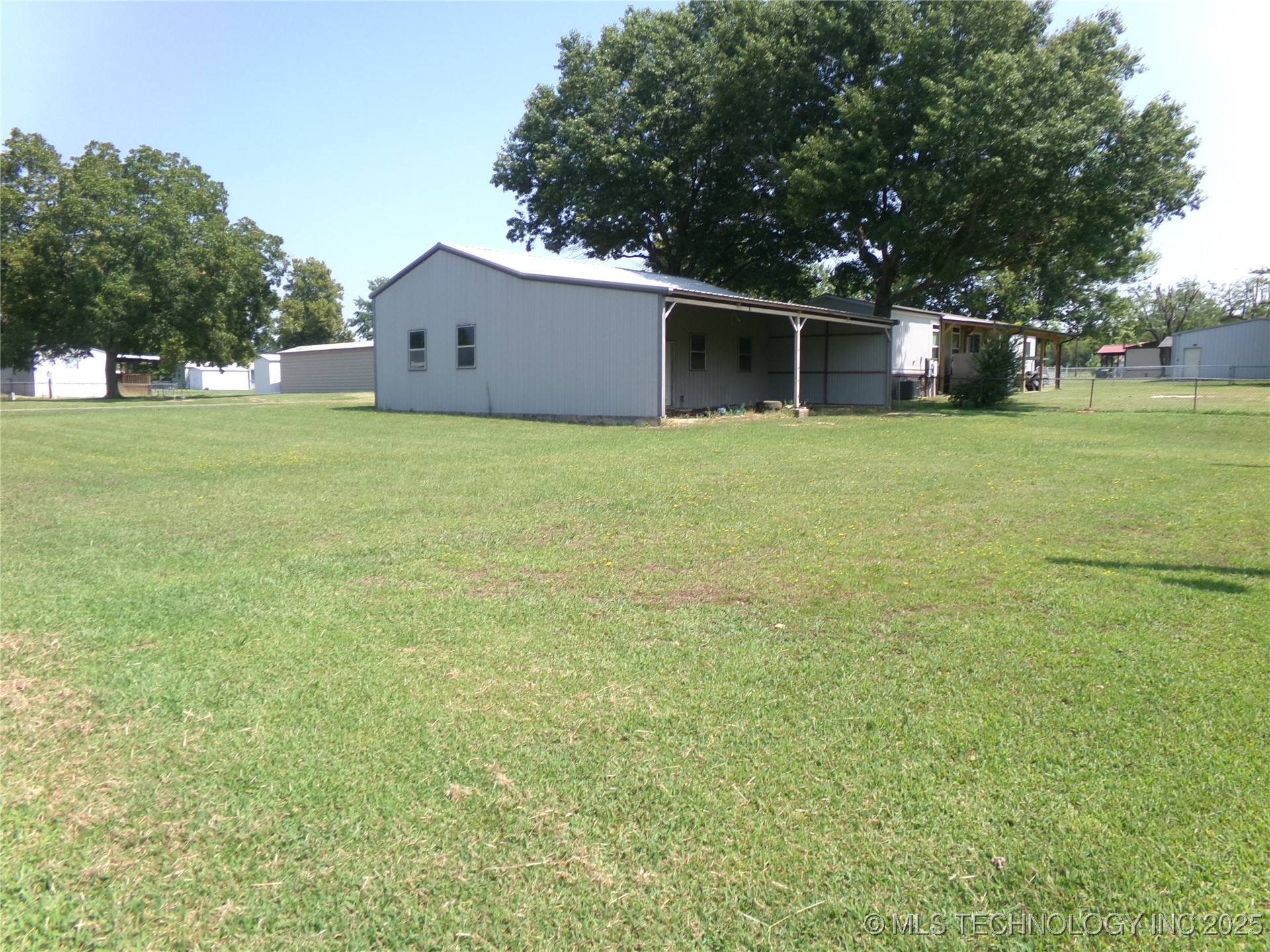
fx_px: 881
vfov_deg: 56.8
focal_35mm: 24
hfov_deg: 71.6
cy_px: 476
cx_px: 635
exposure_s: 1/58
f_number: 11.07
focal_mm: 4.3
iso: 100
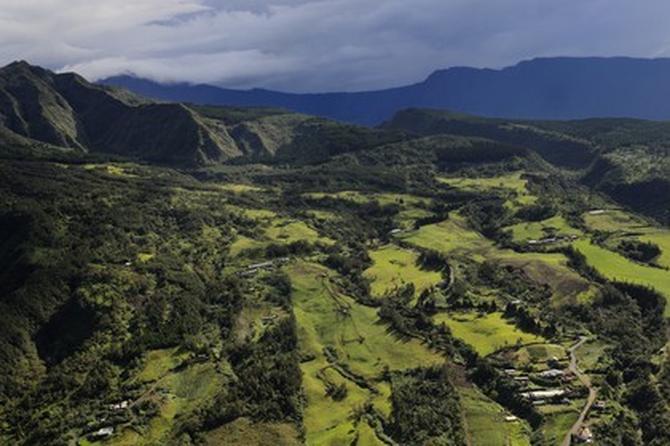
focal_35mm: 44
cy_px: 223
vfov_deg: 30.5
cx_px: 335
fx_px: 819
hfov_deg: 44.5
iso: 800
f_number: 8
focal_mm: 44
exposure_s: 1/1250
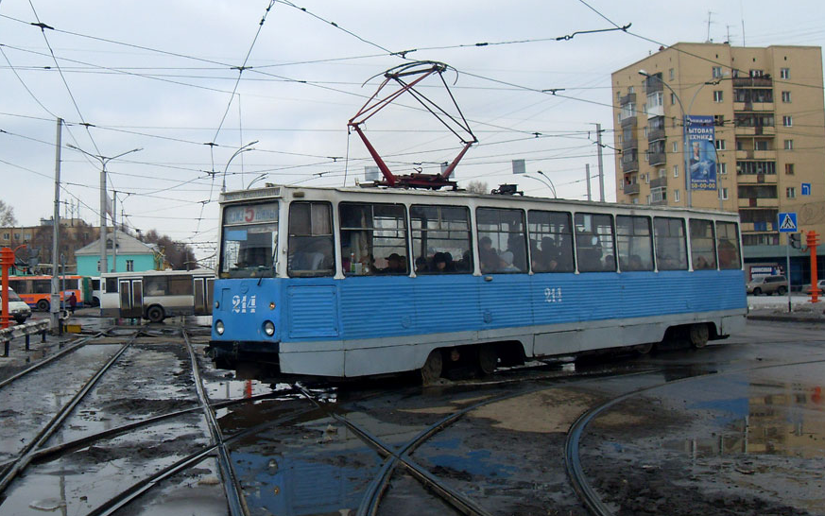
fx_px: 1034
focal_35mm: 46
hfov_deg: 43.5
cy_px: 217
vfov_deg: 28.0
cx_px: 399
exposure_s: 1/350
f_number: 7
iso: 80
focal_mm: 6.3
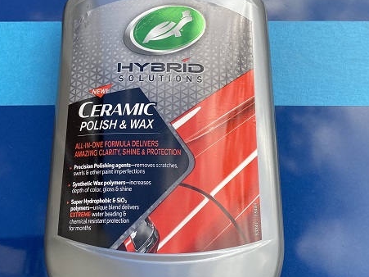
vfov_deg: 29.4
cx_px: 152
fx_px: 522
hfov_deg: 38.8
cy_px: 88
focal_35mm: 49
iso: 32
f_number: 1.8
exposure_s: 1/390
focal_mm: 4.25
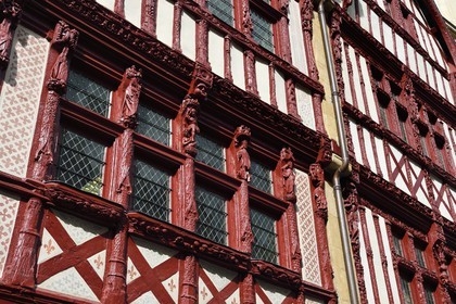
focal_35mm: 48
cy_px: 152
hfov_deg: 41.1
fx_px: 608
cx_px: 228
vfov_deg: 28.1
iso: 200
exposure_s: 1/160
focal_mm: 48
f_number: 13
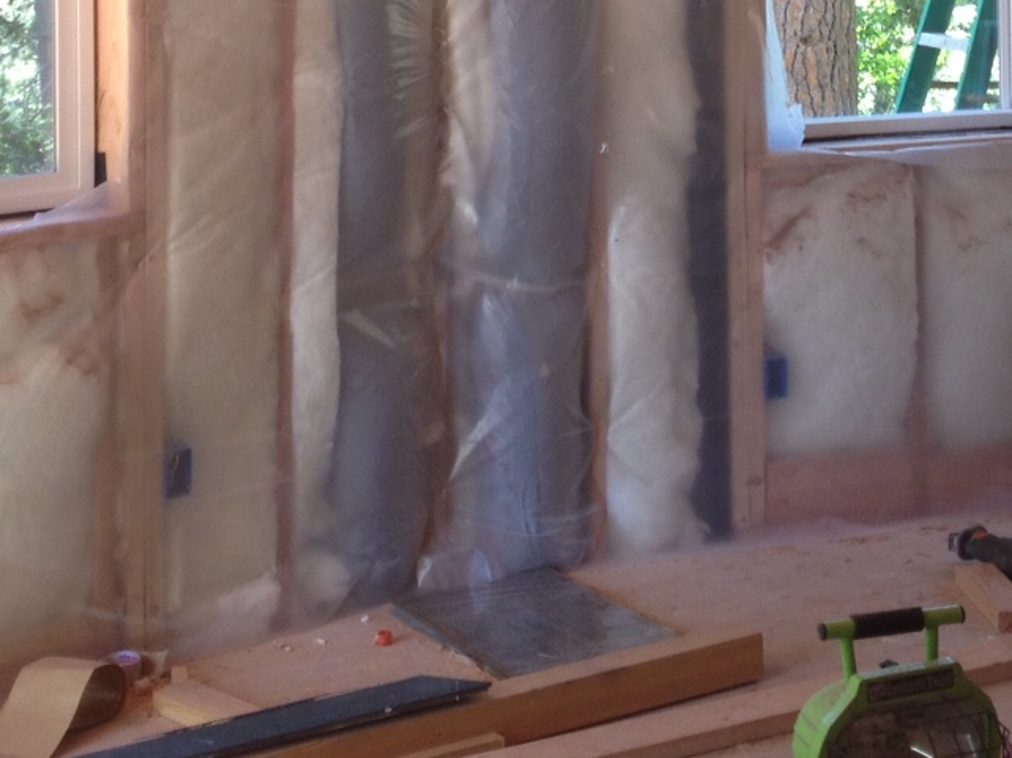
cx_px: 651
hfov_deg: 22.0
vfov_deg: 15.9
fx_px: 2601
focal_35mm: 89
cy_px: -151
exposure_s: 1/30
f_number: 2.4
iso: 64
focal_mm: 4.28
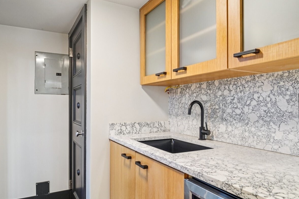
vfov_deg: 55.0
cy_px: 109
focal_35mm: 23
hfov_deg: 75.9
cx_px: 134
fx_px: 191
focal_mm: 16
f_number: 8
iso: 1600
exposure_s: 1/13
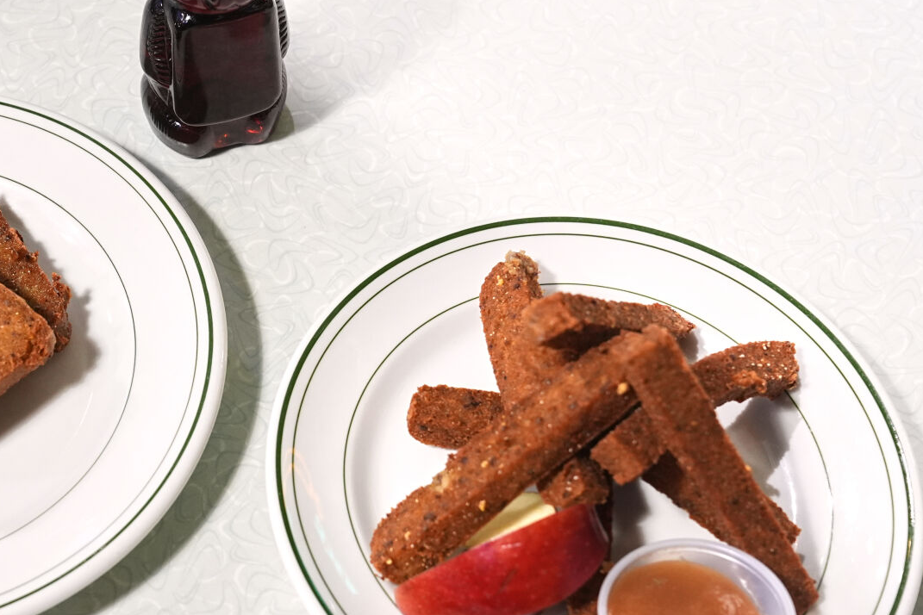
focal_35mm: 79
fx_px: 2025
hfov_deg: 25.4
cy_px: 289
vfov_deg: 17.3
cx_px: 232
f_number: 5
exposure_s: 1/40
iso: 1600
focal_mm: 48
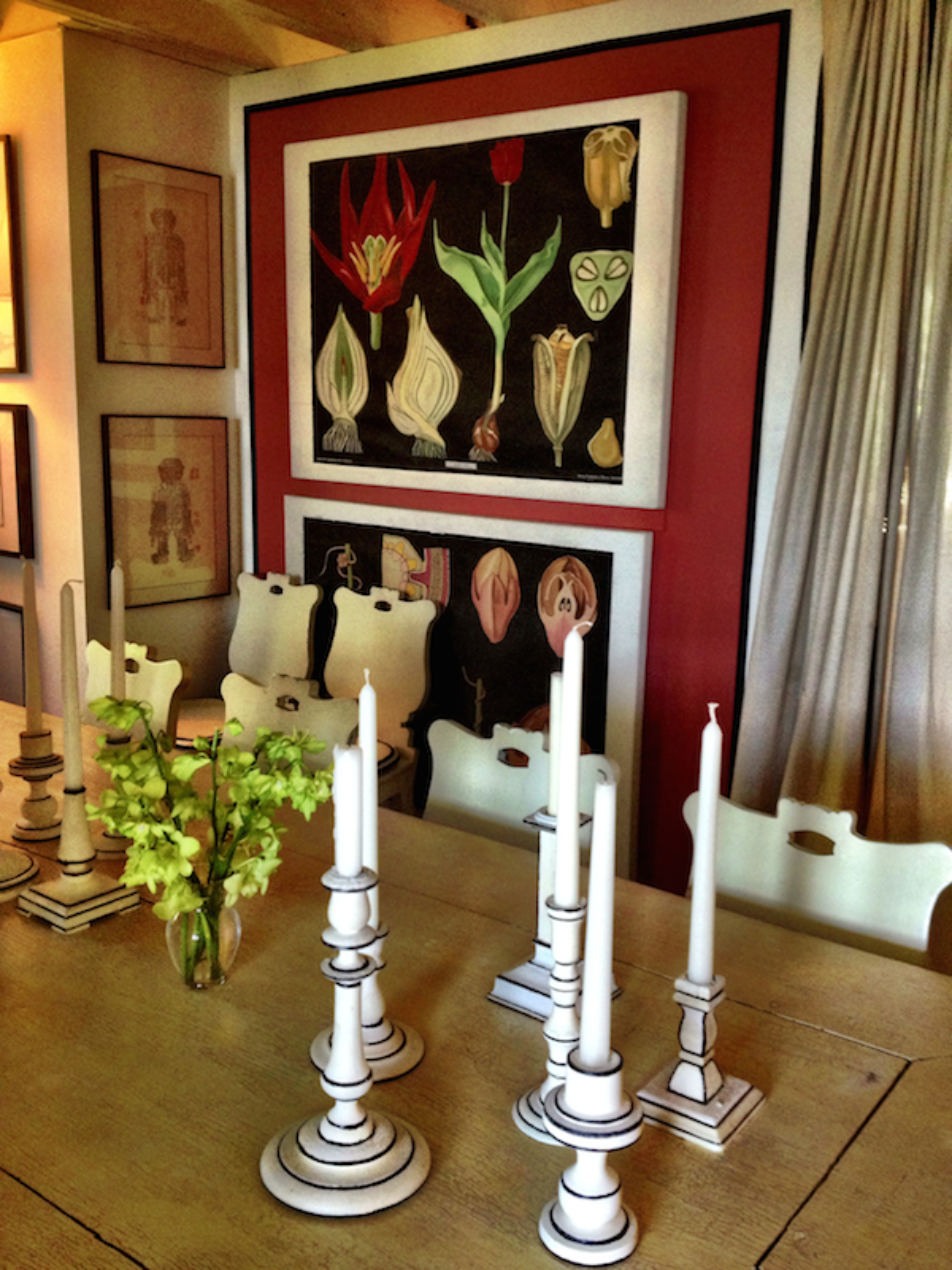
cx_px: 476
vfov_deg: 52.6
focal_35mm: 35
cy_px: 635
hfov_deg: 40.7
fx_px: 1283
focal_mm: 4.28
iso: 200
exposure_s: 1/20
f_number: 2.4
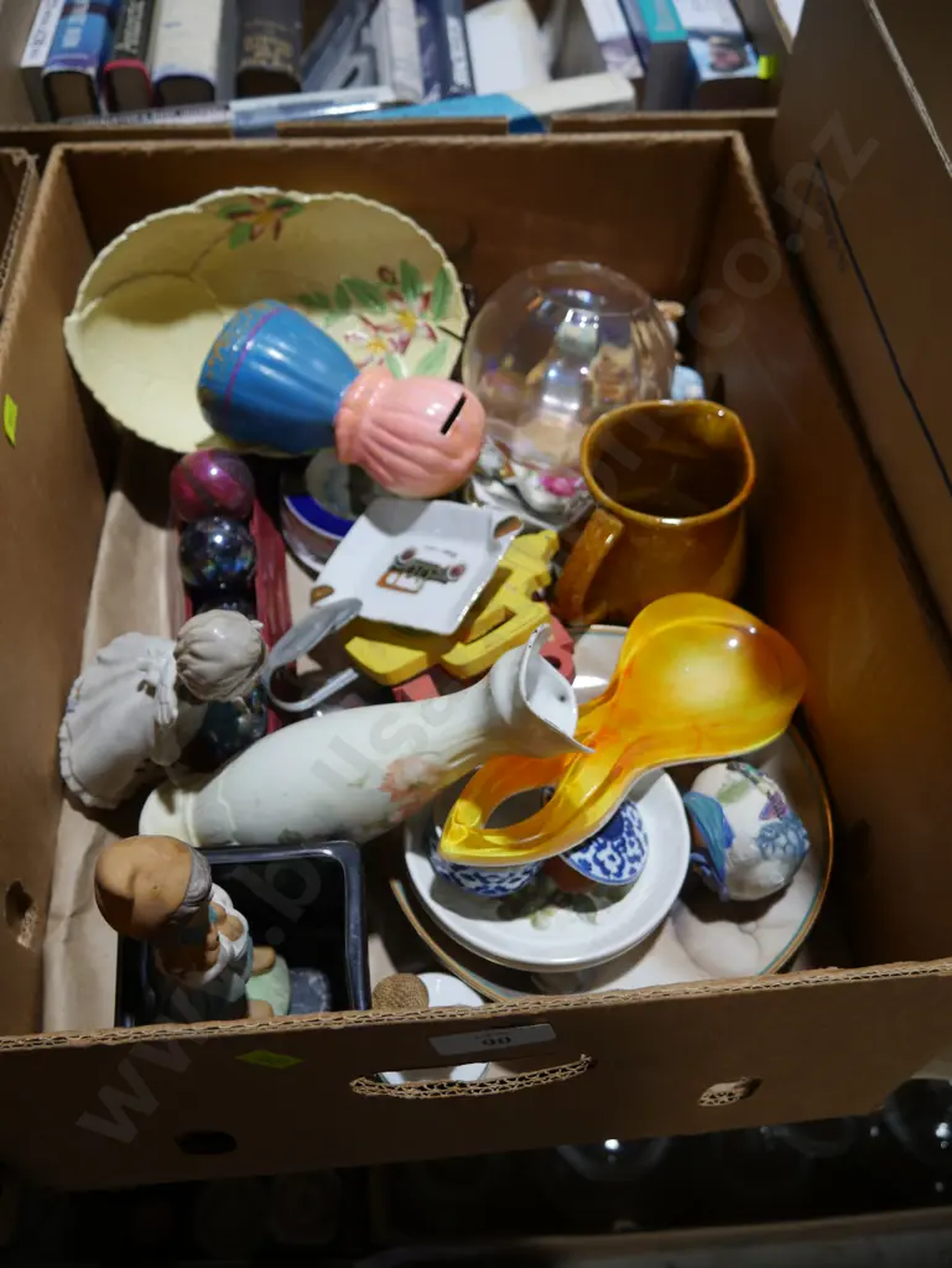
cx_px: 476
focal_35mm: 28
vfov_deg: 63.4
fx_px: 1026
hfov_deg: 49.8
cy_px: 634
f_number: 3.5
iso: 200
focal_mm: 14
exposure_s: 1/100
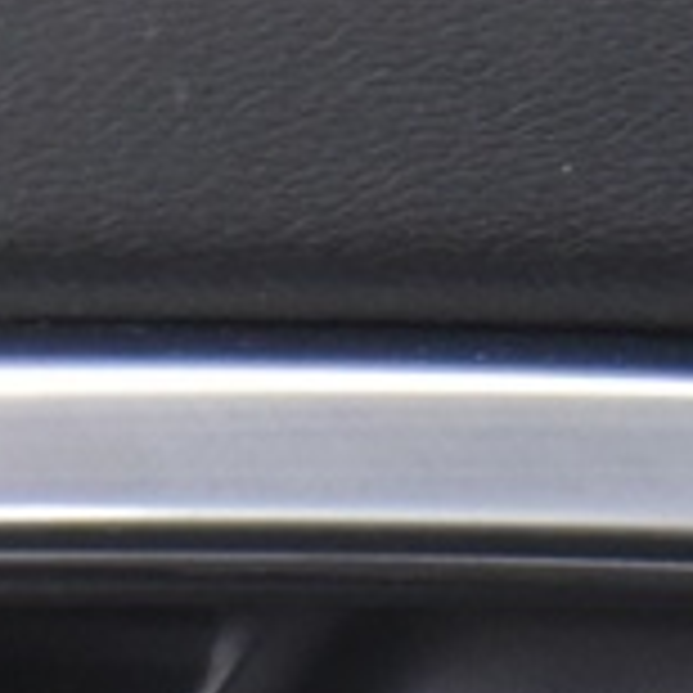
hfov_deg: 4.1
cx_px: -1206
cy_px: 2110
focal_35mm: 411
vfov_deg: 4.1
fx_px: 9309
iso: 4000
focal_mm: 46
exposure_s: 1/30
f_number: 4
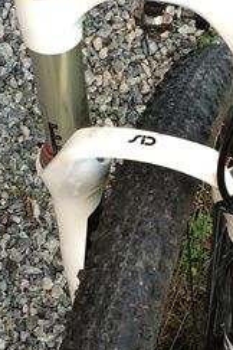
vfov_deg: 21.9
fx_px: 903
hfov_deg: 14.7
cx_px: 136
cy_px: 173
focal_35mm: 93
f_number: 2.2
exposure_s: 1/120
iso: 64
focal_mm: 4.12
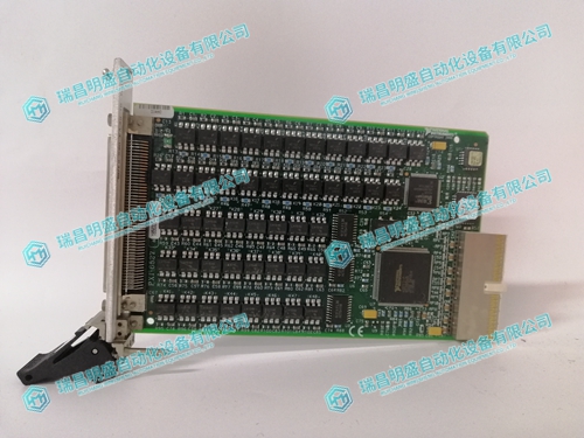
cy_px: 219
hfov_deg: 67.3
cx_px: 292
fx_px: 439
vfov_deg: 53.1
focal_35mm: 26
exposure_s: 1/33.3
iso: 250
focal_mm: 3.81
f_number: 2.2
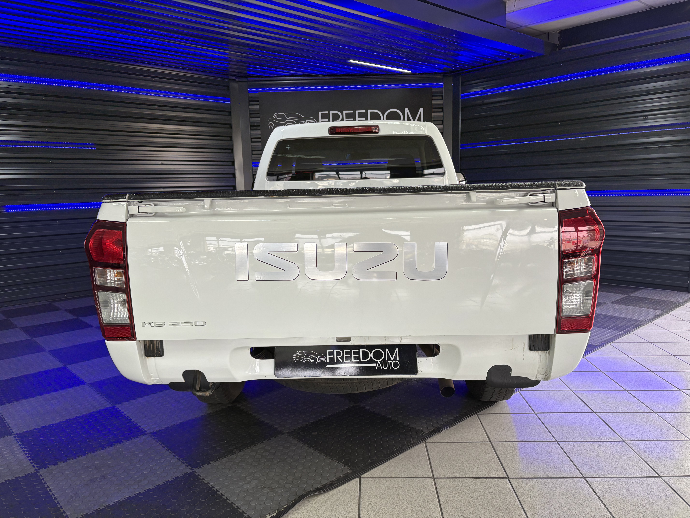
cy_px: 259
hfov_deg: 67.3
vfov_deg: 53.1
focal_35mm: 26
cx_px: 345
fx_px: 518
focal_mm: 5.96
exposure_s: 1/100
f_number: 1.6
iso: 64
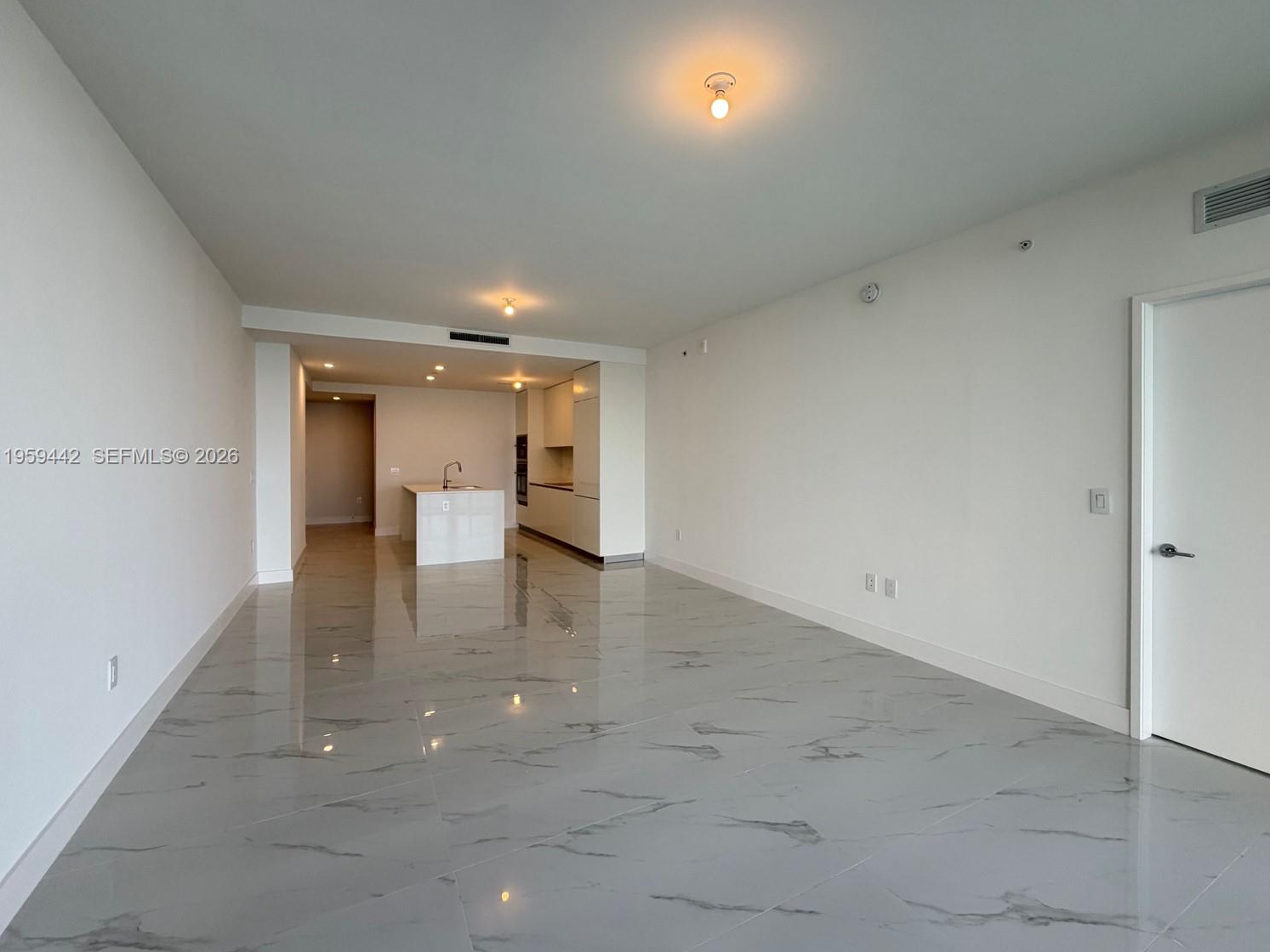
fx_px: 550
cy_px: 457
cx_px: 654
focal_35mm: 15
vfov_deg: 81.7
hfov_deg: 98.1
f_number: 2.2
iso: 125
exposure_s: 1/120
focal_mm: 2.22
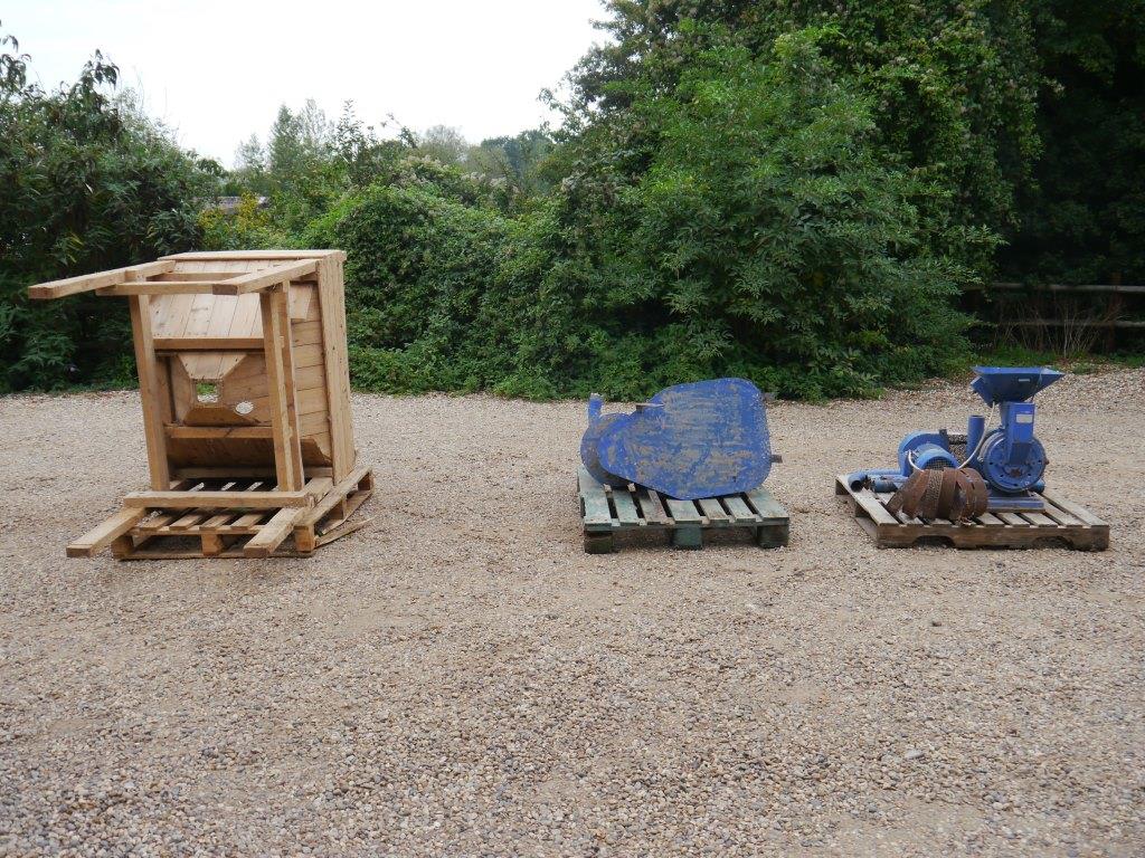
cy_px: 429
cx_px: 572
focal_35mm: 34
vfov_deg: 41.8
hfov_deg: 54.0
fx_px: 1125
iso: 160
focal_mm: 17
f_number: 5
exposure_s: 1/200
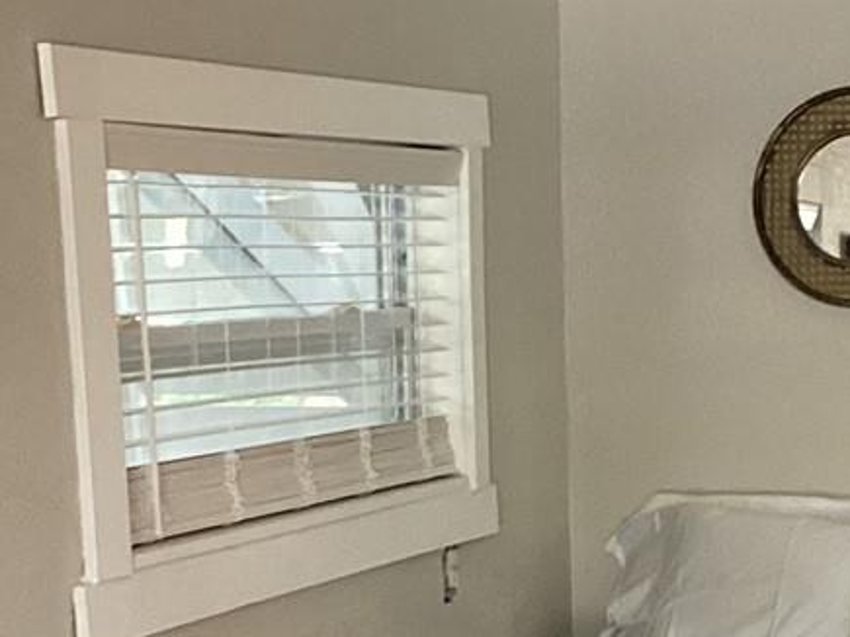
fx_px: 2799
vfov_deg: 12.6
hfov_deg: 17.1
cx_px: 735
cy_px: 825
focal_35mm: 114
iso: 160
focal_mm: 3.3
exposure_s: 1/50
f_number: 2.4
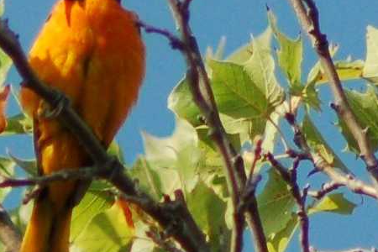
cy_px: 121
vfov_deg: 1.6
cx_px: 245
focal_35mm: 844
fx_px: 8861
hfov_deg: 2.4
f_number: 6
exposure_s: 1/1250
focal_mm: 300
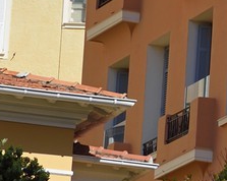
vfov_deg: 3.3
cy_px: -182
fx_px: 3168
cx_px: 700
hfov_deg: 4.0
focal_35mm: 472
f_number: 11
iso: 200
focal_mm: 70
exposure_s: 1/320
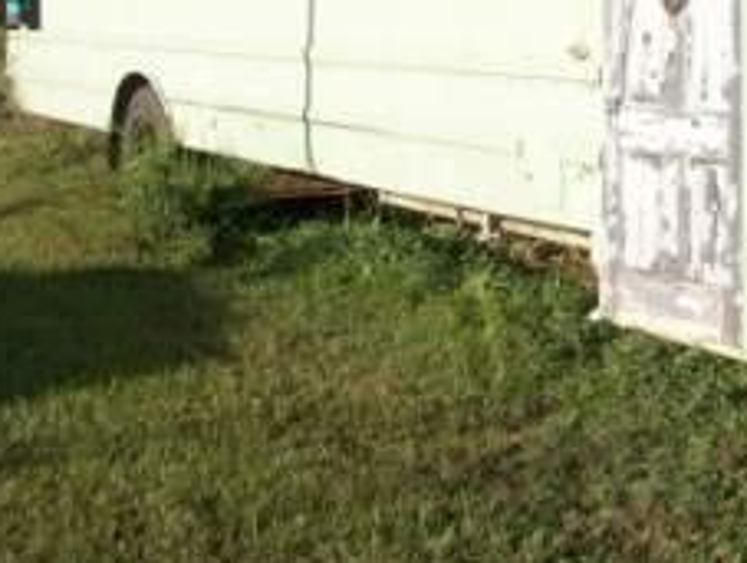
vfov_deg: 21.5
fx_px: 1448
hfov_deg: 27.5
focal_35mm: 67
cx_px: 717
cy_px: 53
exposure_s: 1/228
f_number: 5.5
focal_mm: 5.7
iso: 64
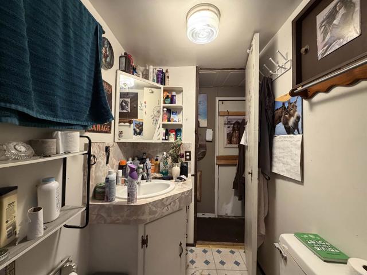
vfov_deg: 85.7
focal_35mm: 14
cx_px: 184
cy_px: 138
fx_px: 148
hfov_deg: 102.1
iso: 400
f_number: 2.2
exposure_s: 1/60
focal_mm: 2.22
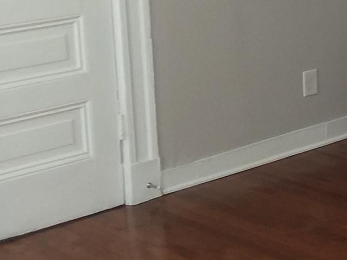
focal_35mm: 92
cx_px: 547
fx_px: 922
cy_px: -51
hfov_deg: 18.4
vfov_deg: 15.5
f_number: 1.9
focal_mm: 2.47
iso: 40
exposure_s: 1/40
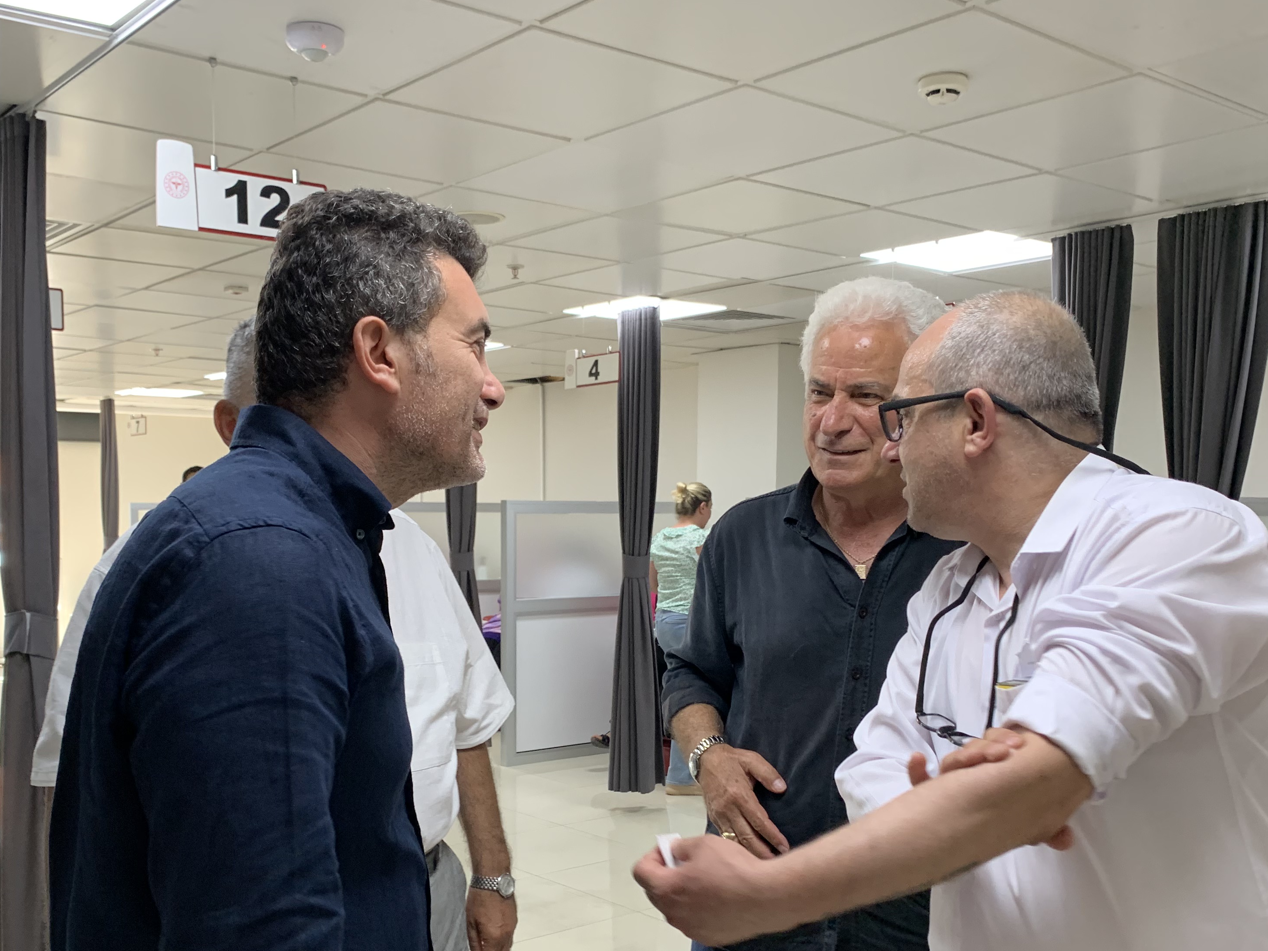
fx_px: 1319
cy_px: 641
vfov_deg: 39.2
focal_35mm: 36
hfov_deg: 51.3
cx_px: 583
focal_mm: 4.25
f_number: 1.8
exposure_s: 1/71
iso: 100
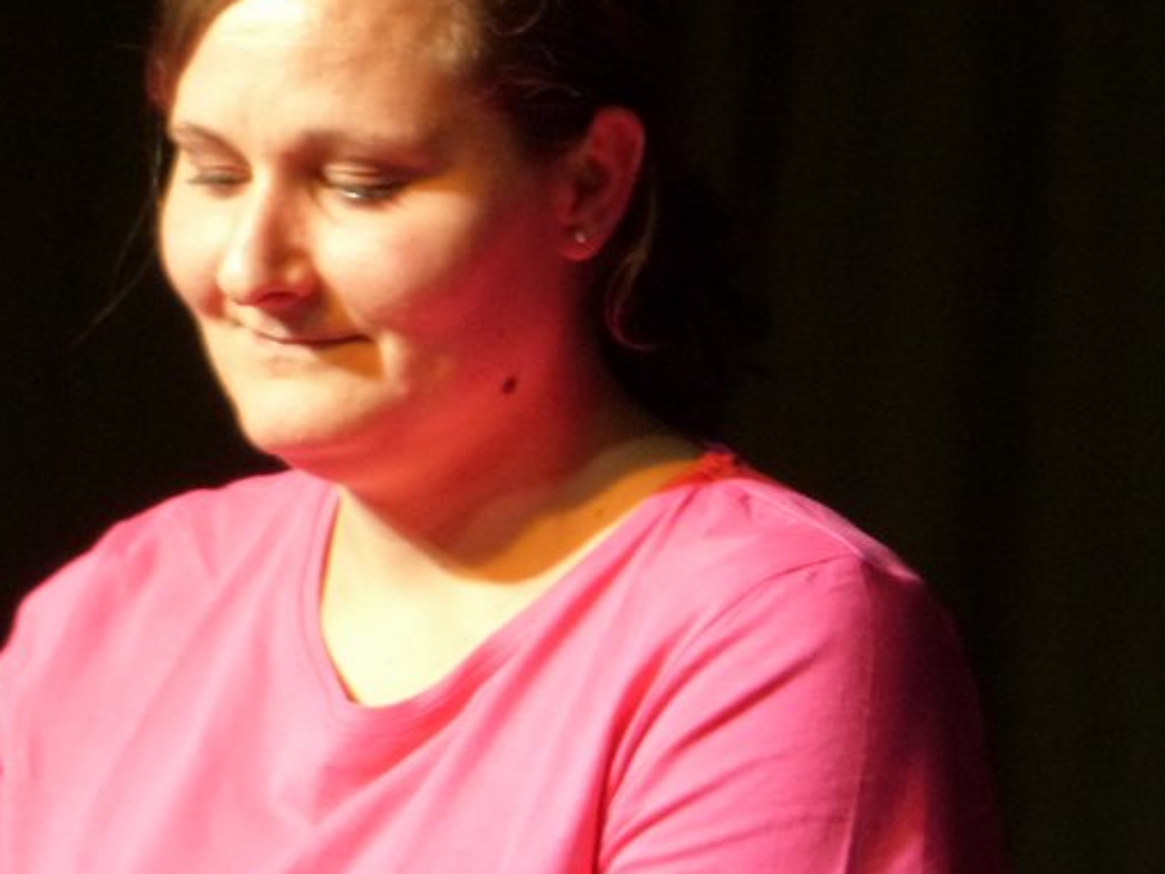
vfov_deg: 3.2
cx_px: 1420
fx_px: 15784
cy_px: 124
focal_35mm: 469
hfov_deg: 4.2
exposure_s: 1/25
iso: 400
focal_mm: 33.5
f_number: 2.8
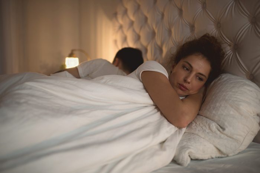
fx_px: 253
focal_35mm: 35
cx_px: 130
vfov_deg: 37.9
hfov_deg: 54.4
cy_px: 86
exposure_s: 1/100
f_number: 1.6
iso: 125
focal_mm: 35
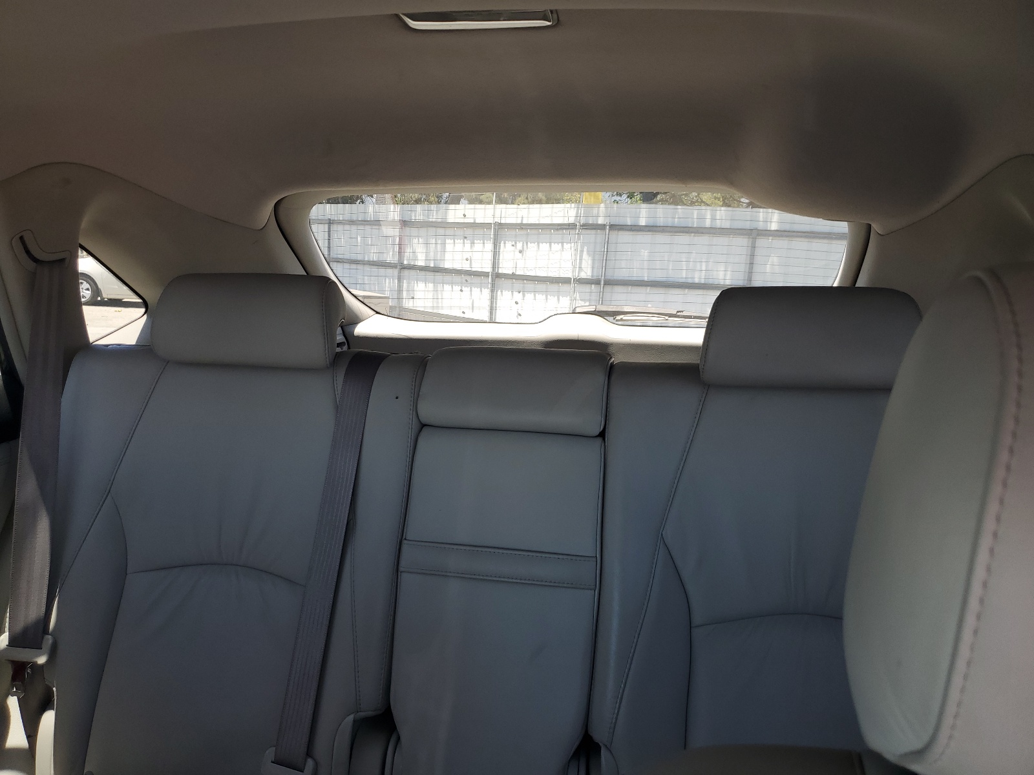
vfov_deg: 53.1
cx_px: 517
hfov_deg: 67.3
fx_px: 777
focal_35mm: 26
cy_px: 388
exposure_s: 1/238
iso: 50
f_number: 1.5
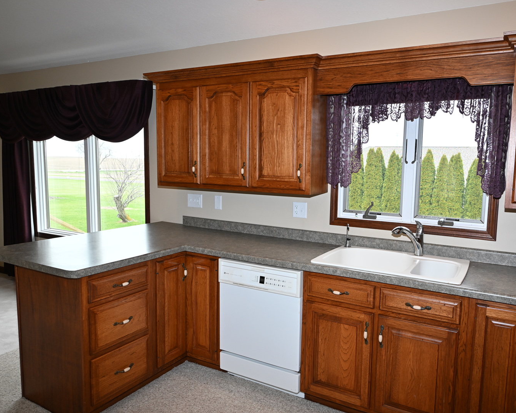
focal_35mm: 26
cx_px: 308
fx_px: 401
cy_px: 206
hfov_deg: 64.9
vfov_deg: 54.4
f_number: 5
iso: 200
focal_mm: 15.5
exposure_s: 1/100
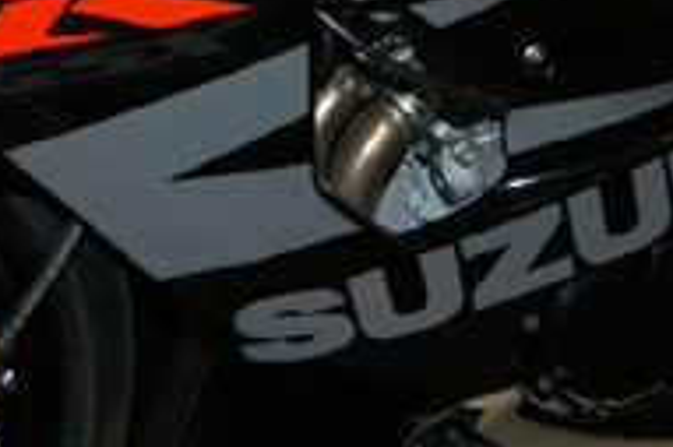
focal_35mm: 170
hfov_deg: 12.1
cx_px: 492
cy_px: -81
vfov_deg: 8.0
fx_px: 3175
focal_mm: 32
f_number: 5
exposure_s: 1/60
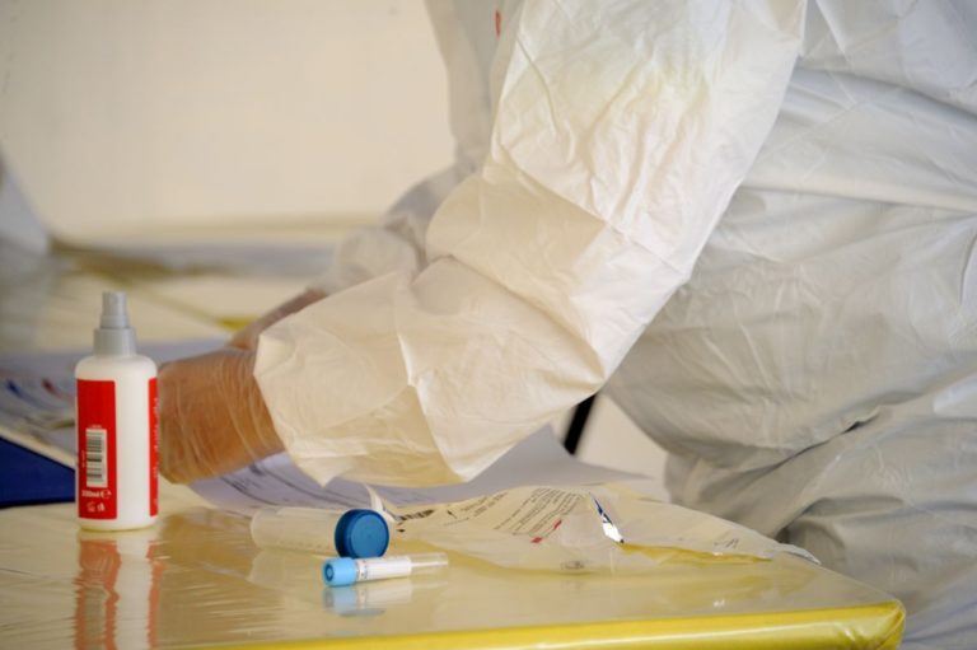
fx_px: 8136
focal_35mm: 300
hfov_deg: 6.9
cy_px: 325
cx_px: 488
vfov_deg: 4.6
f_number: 5.6
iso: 2000
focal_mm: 300
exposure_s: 1/500
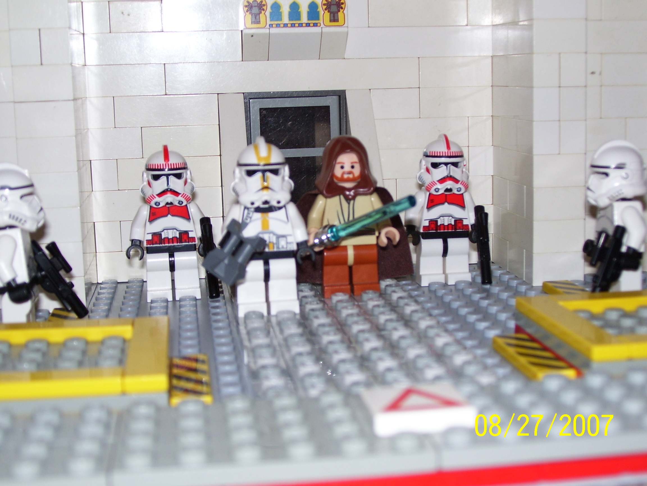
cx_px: 324
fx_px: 1047
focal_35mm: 56
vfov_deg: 26.1
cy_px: 243
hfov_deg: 34.3
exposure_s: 1/60
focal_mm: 9.4
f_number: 3.4
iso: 80
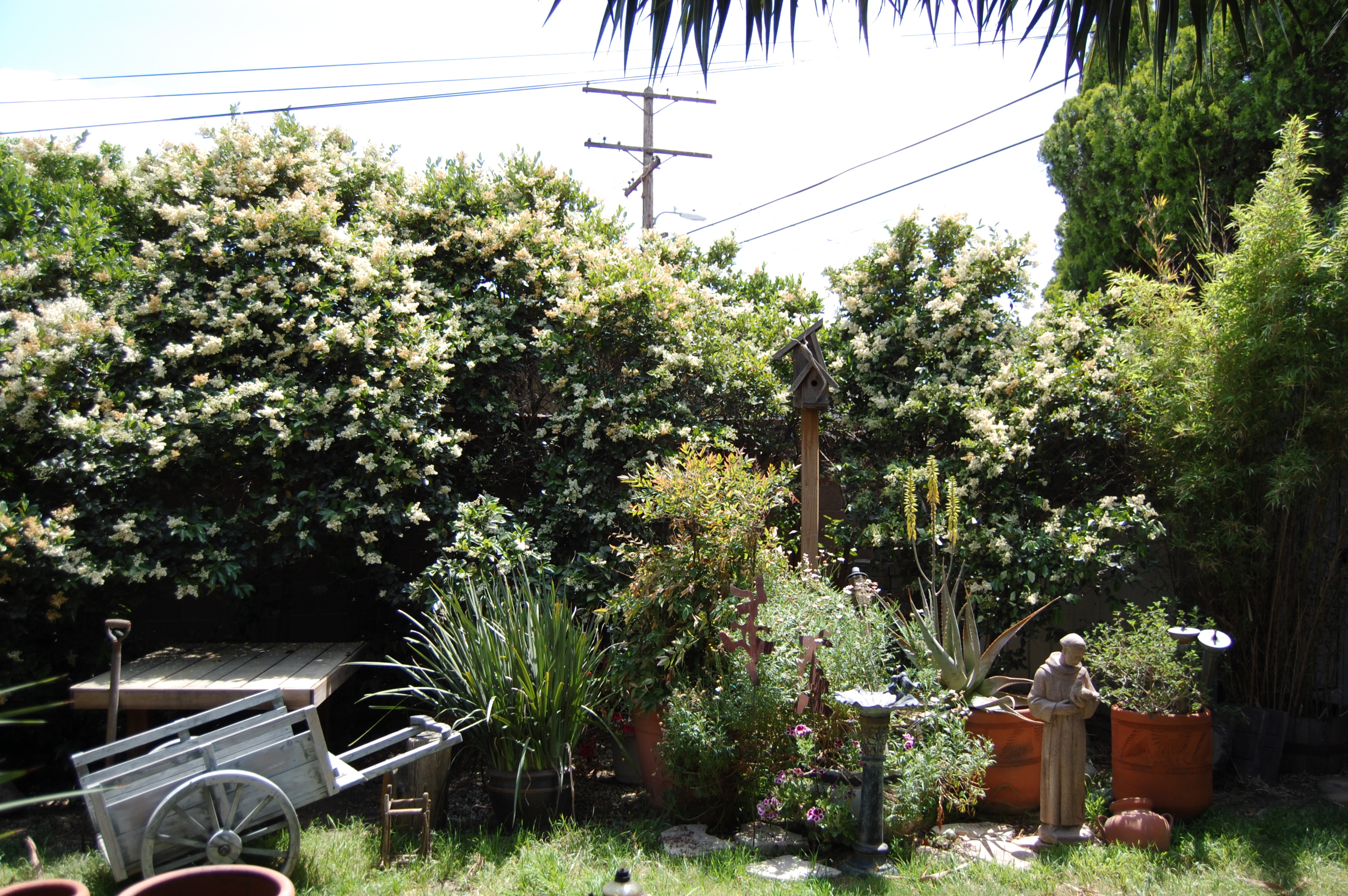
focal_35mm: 30
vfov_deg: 43.5
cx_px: 674
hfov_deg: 62.0
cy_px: 448
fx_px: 1122
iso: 200
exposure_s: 1/640
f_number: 3.8
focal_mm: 20
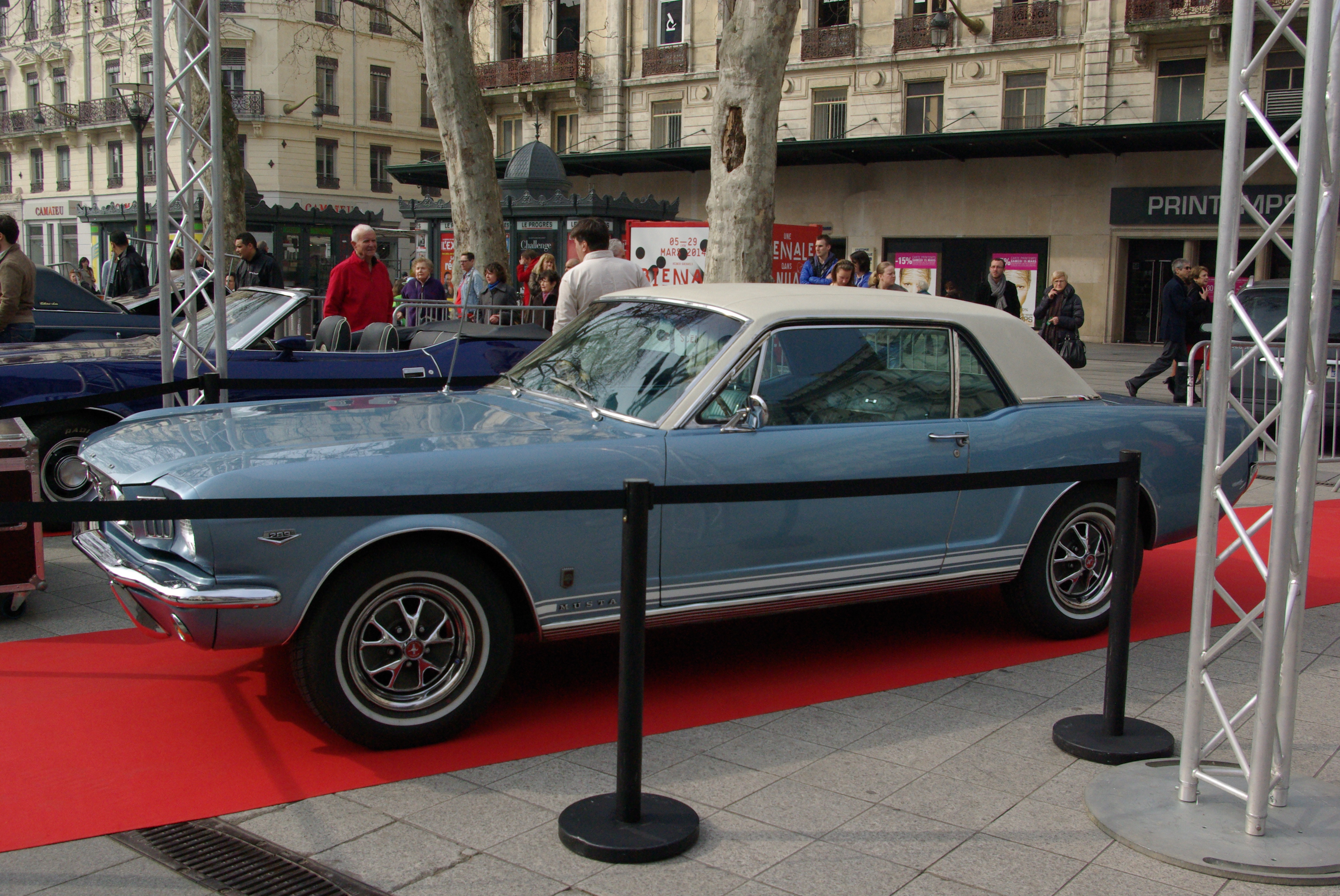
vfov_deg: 37.0
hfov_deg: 53.1
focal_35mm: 36
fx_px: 1342
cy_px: 448
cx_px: 670
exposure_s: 1/750
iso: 800
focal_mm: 24
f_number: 9.5
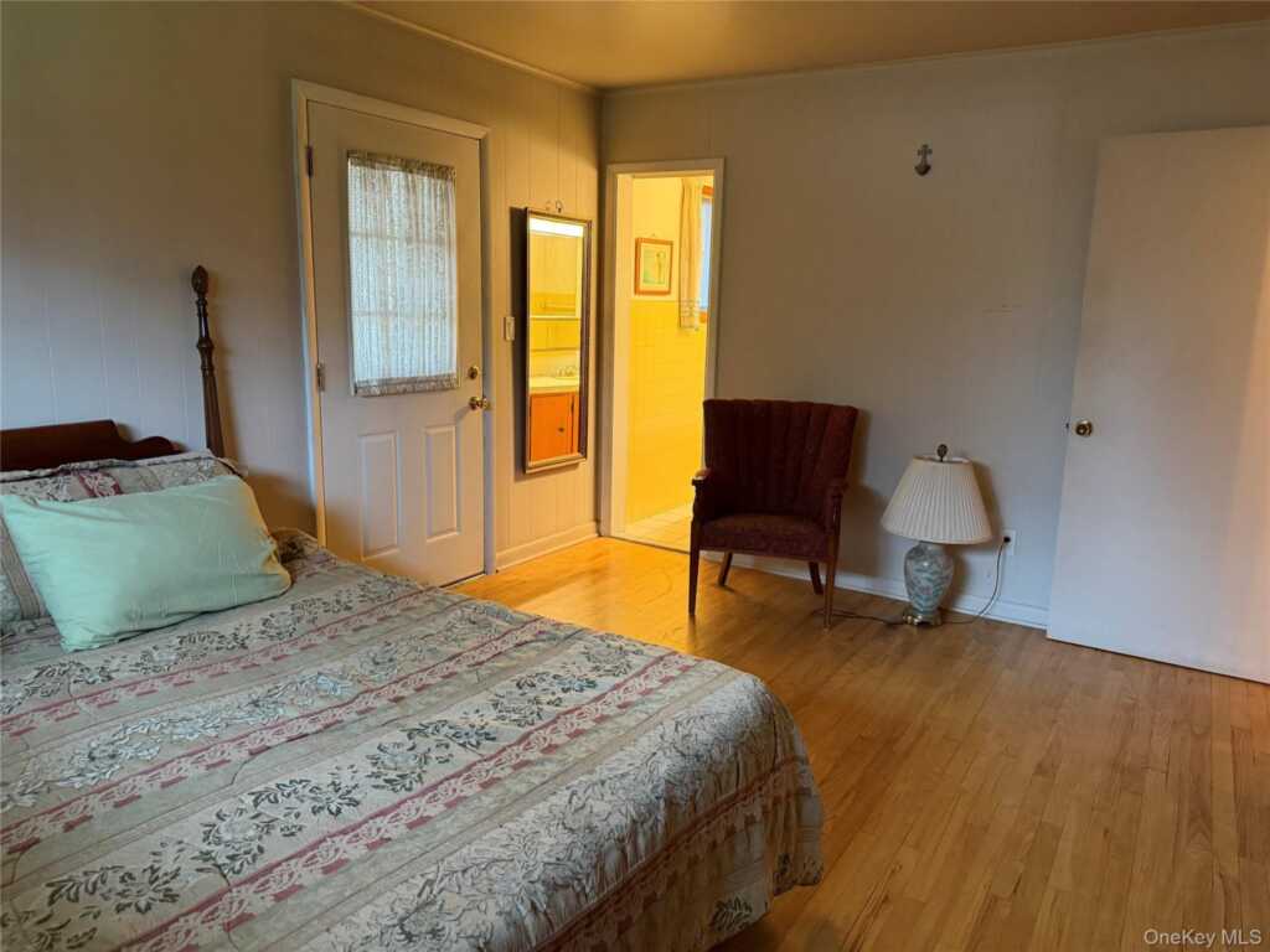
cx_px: 635
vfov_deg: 56.8
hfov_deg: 71.6
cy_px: 476
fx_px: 881
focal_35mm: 24
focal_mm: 6.76
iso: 500
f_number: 1.78
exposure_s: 1/60
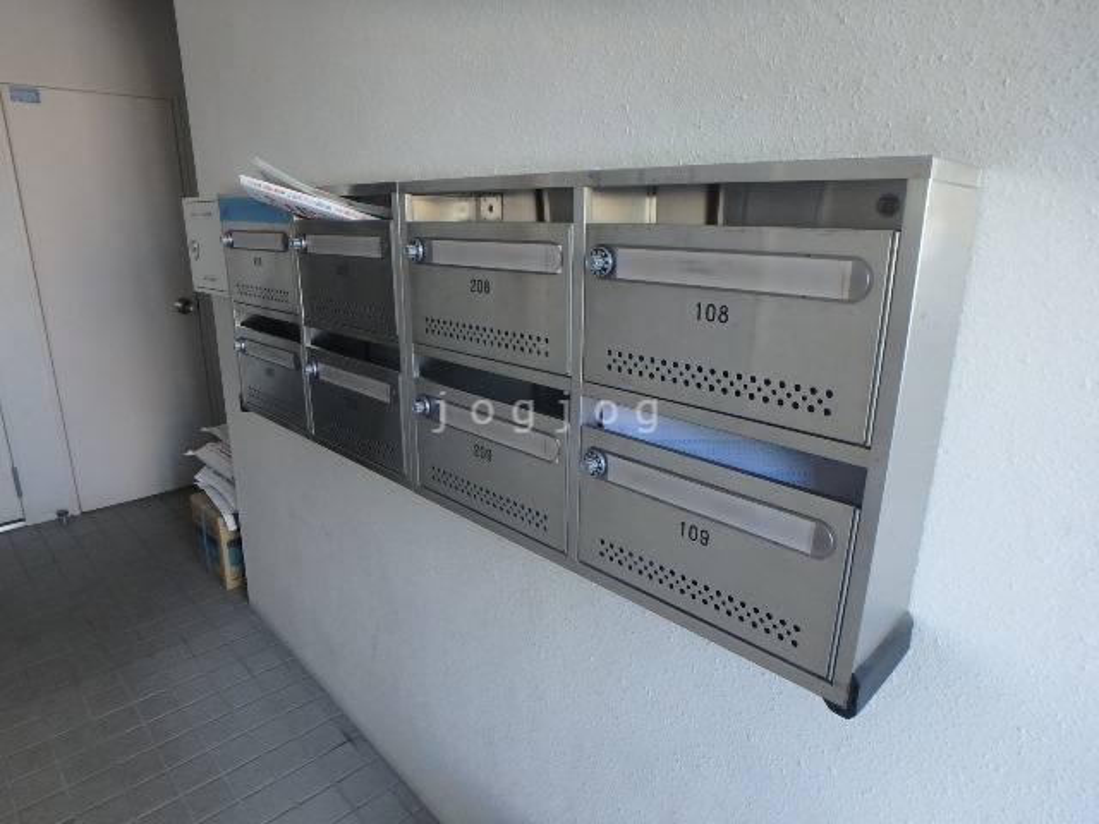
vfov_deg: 63.4
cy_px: 412
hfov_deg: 79.0
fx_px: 667
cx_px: 550
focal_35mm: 21
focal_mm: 3.7
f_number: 3.5
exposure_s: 1/50
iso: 200
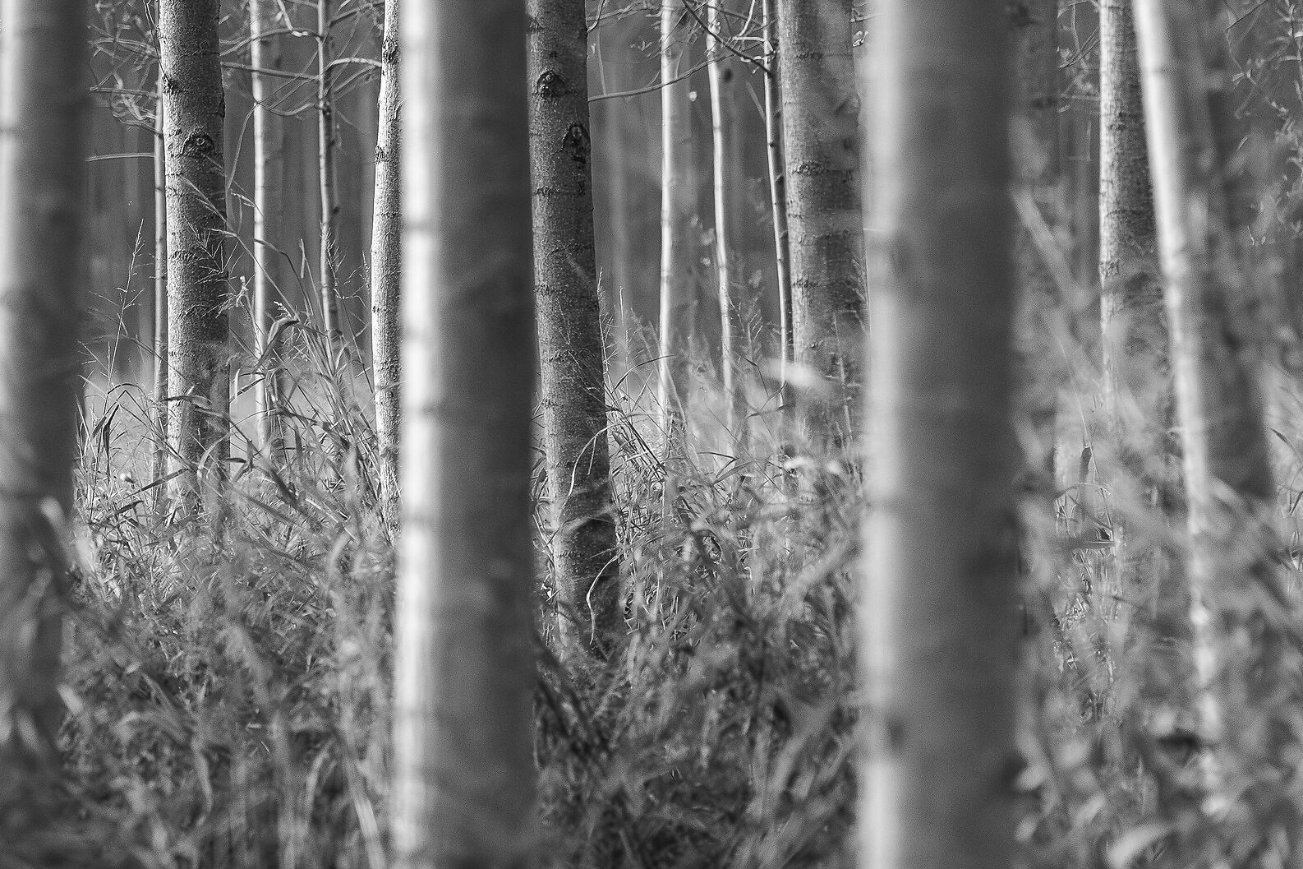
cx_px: 348
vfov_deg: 1.5
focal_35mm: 908
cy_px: 295
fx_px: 32859
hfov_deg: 2.3
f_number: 5
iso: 1800
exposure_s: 1/640
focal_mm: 300
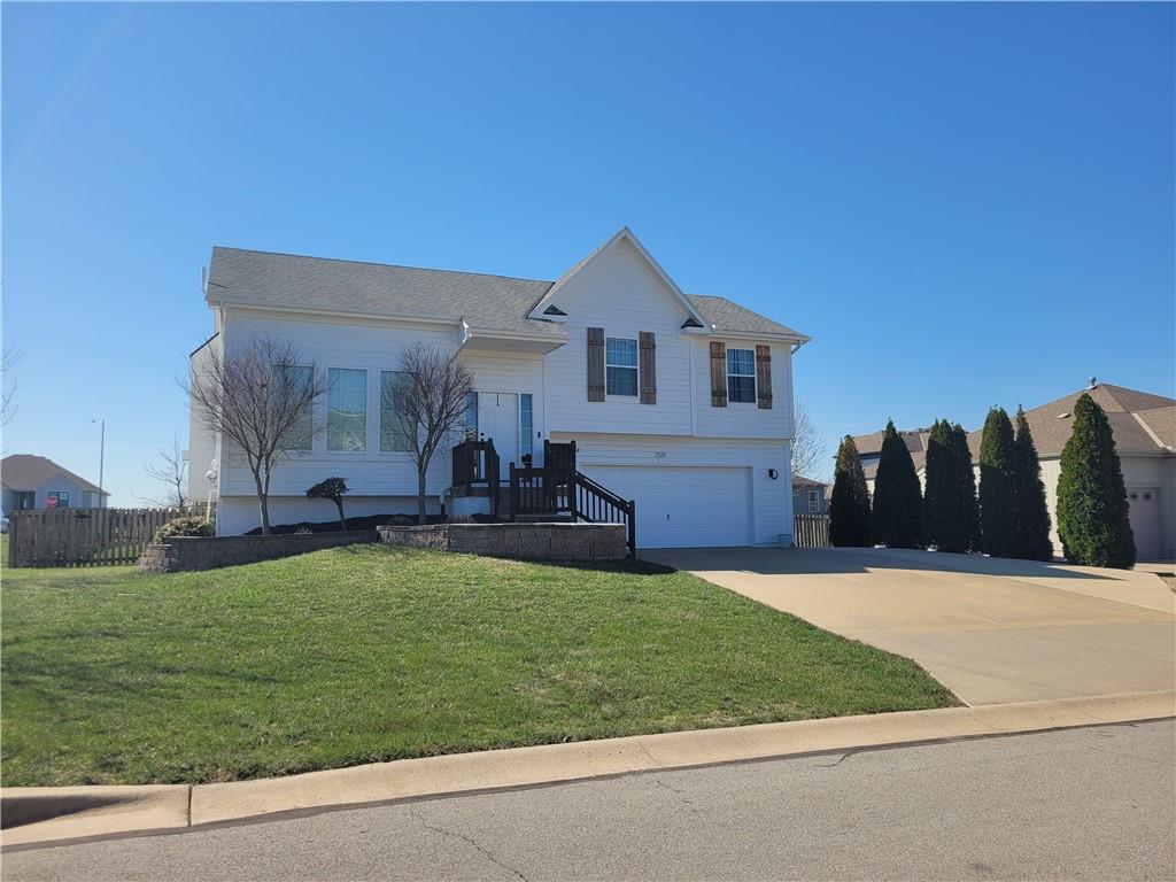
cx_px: 588
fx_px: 883
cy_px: 441
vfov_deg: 53.1
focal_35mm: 26
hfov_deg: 67.3
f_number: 1.8
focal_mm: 5.4
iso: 40
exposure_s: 1/2593
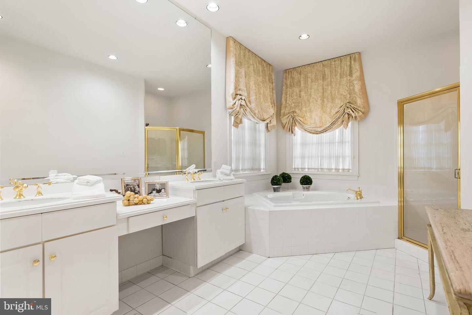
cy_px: 158
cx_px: 236
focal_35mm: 18
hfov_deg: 90.0
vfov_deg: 67.4
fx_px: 236
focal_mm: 18
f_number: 4
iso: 800
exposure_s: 1/25
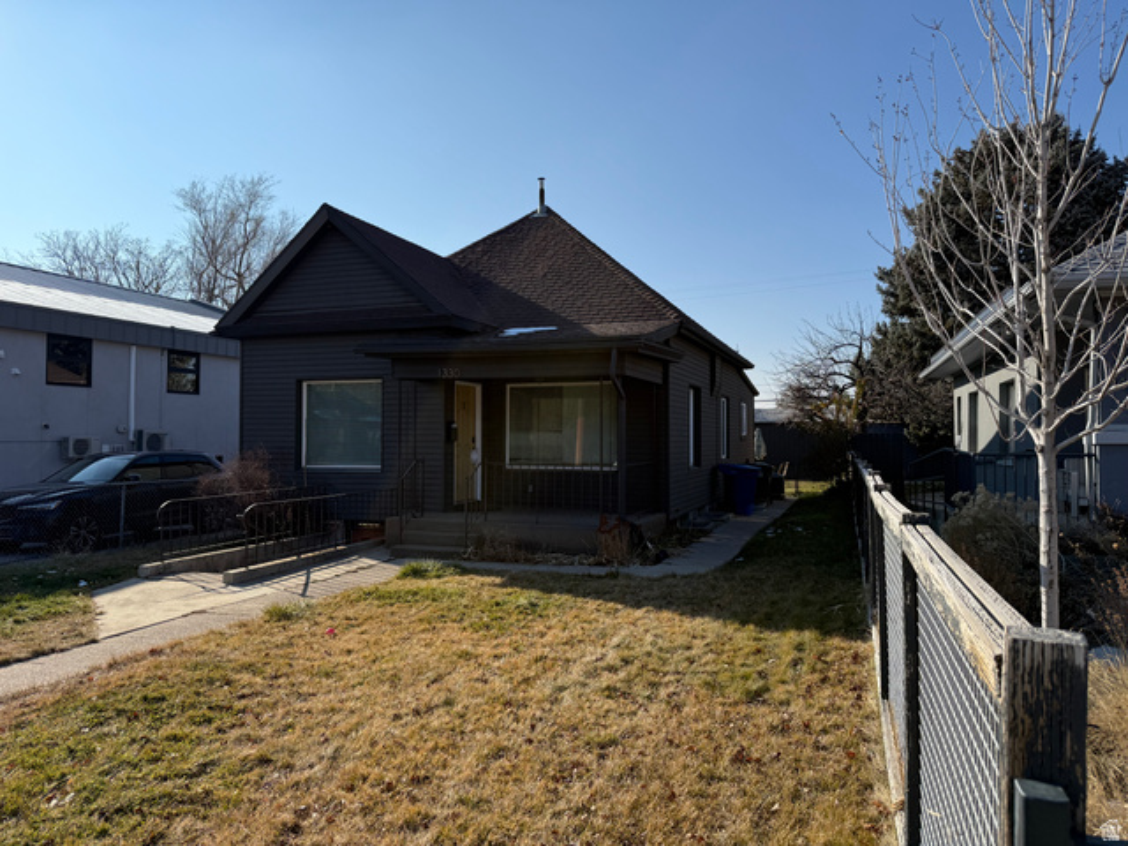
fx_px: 782
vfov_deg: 56.8
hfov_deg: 71.6
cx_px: 564
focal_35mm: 24
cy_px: 423
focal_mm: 6.76
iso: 100
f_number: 1.78
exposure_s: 1/5714
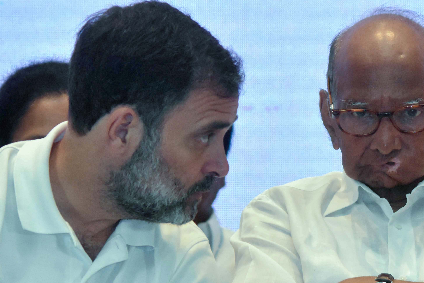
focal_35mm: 466
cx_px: 392
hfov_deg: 4.4
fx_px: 5488
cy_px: 196
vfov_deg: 2.9
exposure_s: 1/320
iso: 4000
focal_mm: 150
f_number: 5
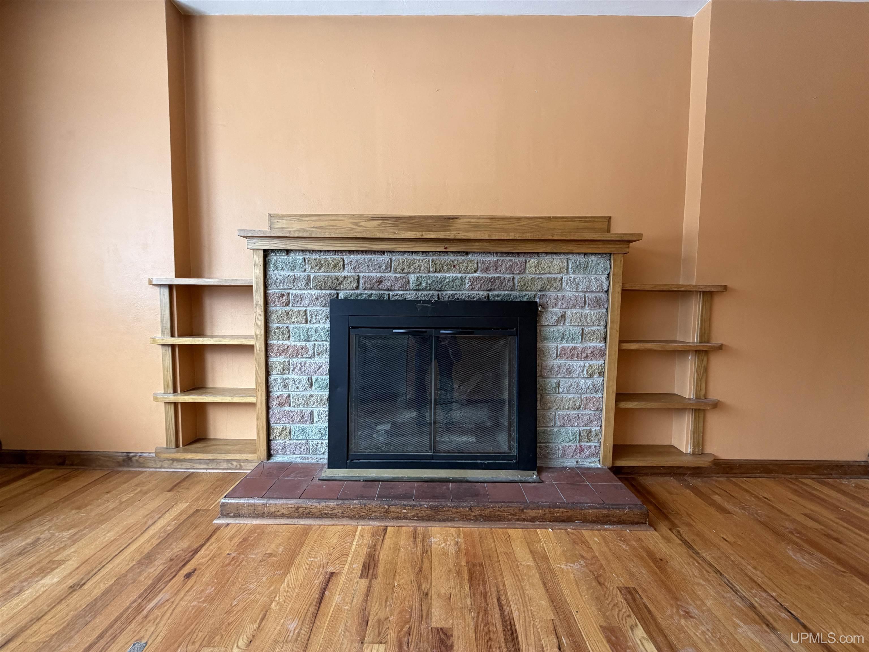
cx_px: 434
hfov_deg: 102.1
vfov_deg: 85.7
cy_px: 326
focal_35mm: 14
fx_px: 351
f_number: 2.2
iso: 200
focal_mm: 2.22
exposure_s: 1/121
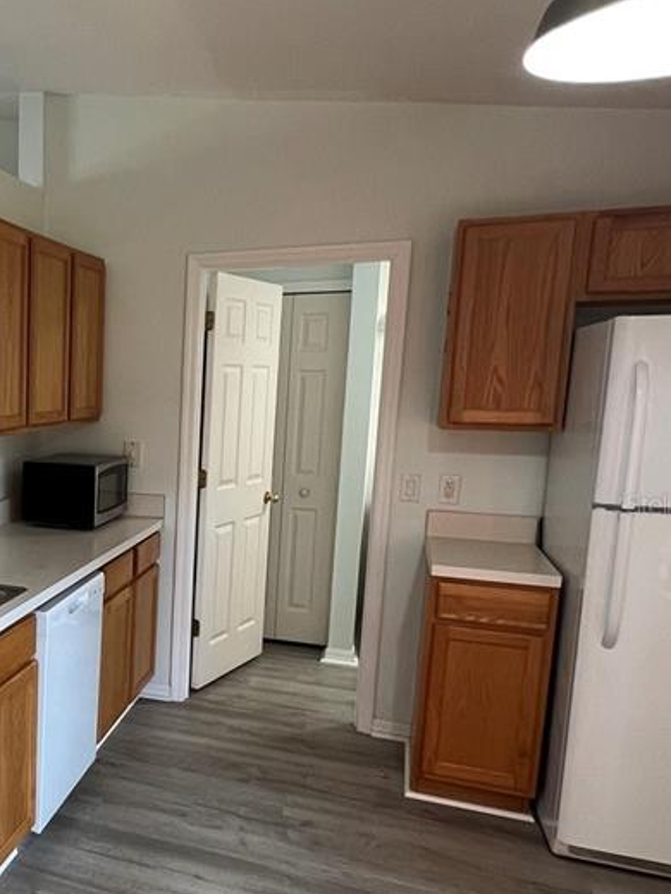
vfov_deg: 59.8
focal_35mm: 30
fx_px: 775
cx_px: -26
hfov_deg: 40.0
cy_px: 504
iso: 200
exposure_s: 1/120
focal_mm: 1.57
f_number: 1.8
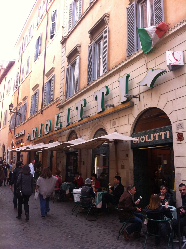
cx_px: 93
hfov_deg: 40.6
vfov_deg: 52.7
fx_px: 251
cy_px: 124
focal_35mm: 35
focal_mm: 3.85
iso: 80
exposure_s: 1/137
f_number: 2.8
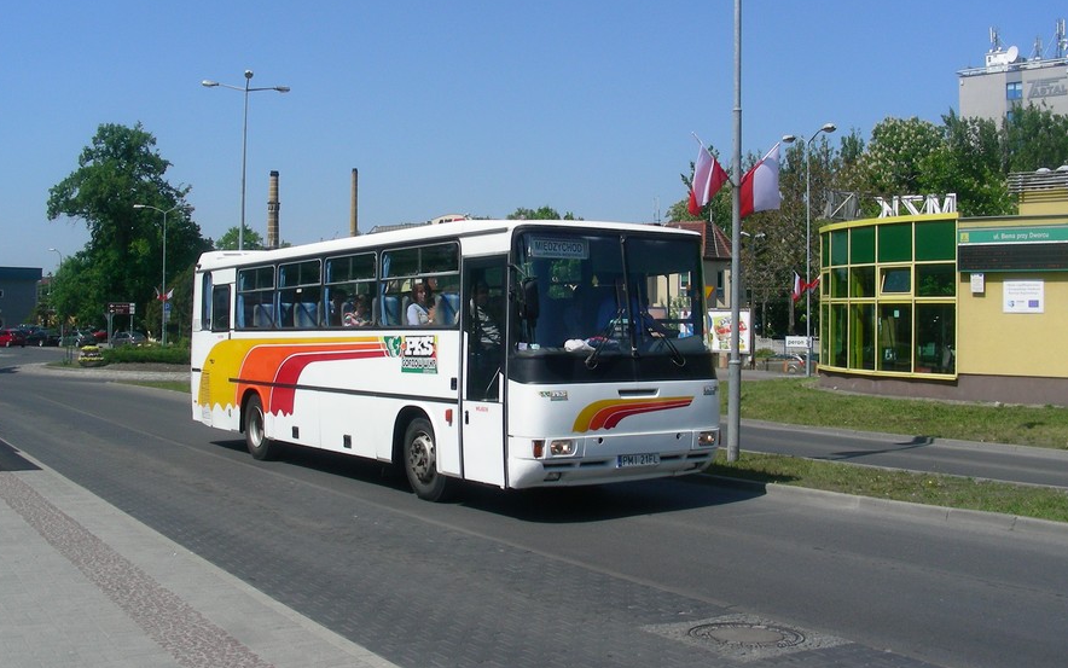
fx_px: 1194
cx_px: 527
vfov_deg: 31.2
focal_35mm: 41
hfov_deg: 48.2
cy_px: 266
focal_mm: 6.3
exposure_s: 1/476
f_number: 5.6
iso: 50
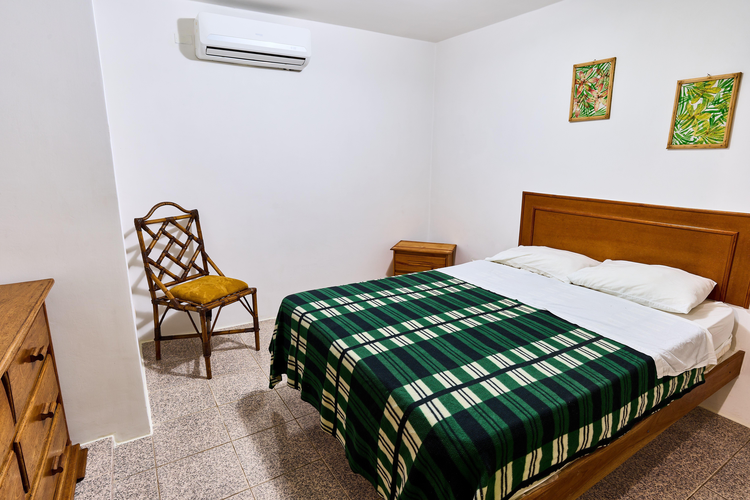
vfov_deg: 61.9
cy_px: 250
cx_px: 375
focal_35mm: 20
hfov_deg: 84.0
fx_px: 417
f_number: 11
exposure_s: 3.2
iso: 100
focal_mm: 20
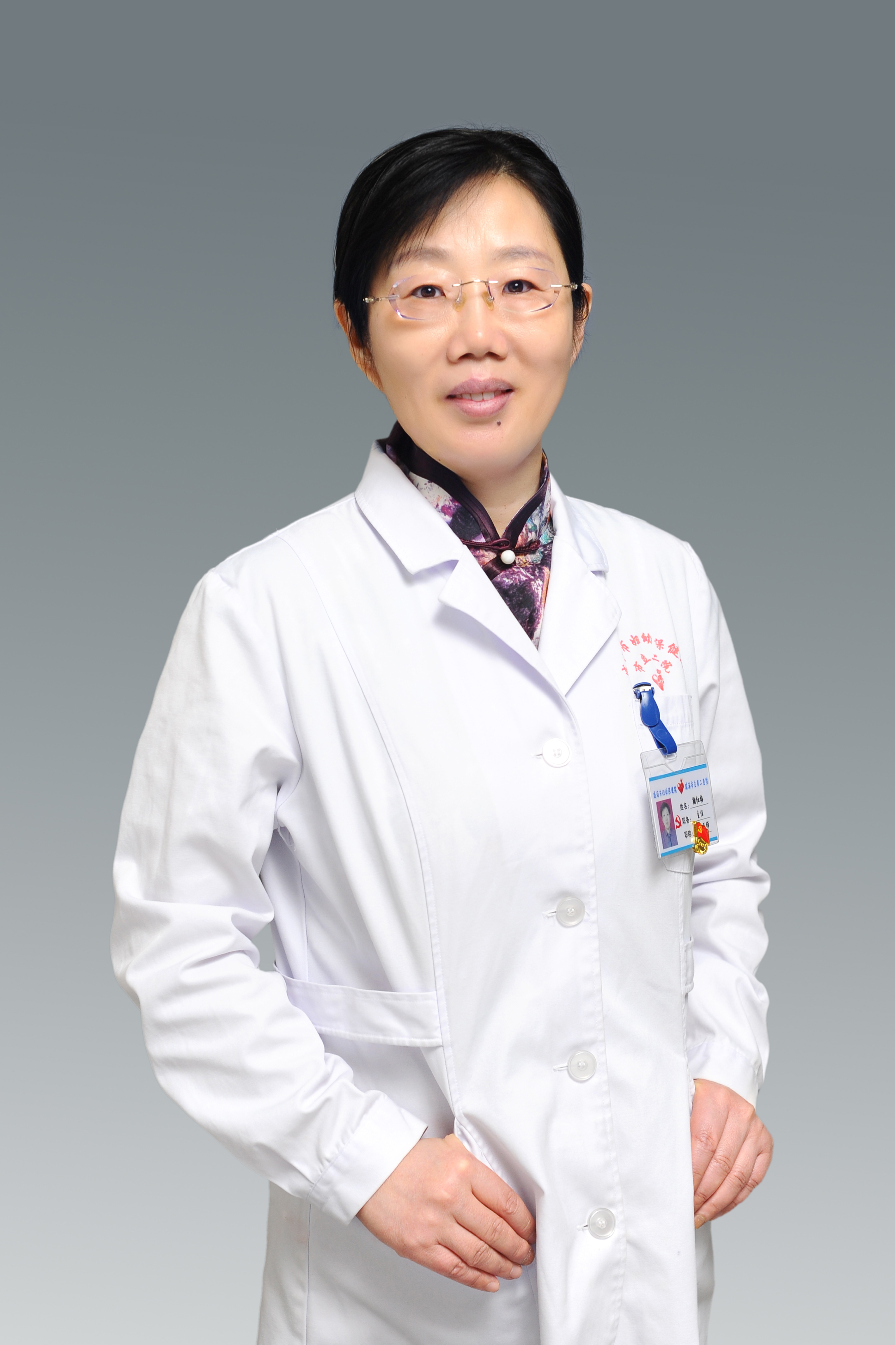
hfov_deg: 27.0
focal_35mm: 50
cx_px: 448
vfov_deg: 39.6
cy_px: 672
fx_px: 1867
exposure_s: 1/80
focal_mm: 50
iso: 640
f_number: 4
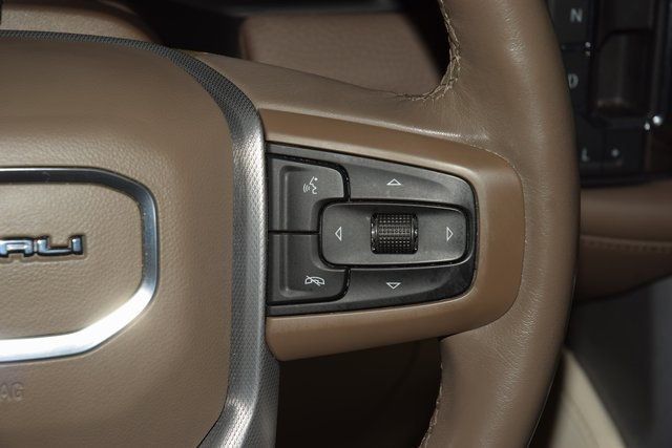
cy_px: 224
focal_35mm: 105
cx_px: 336
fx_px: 1960
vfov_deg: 13.0
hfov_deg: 19.5
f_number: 8
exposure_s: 1/125
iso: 100
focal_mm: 70
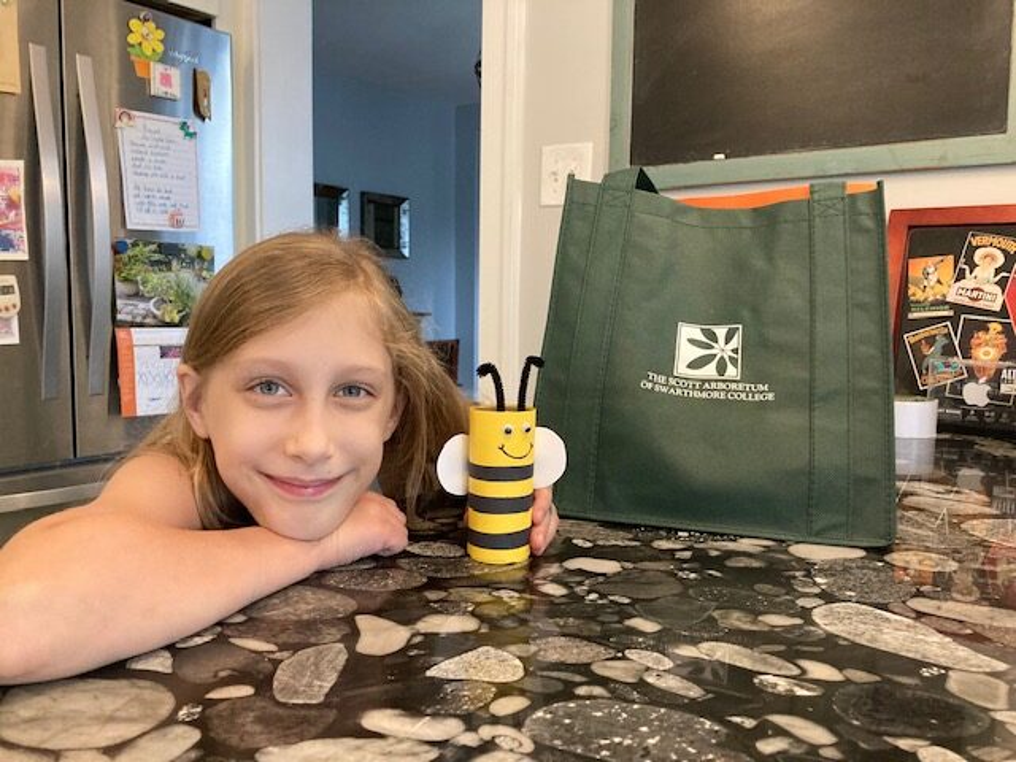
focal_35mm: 28
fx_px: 822
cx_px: 508
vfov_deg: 49.7
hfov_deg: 63.4
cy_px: 381
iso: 250
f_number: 1.8
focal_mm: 3.99
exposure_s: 1/60
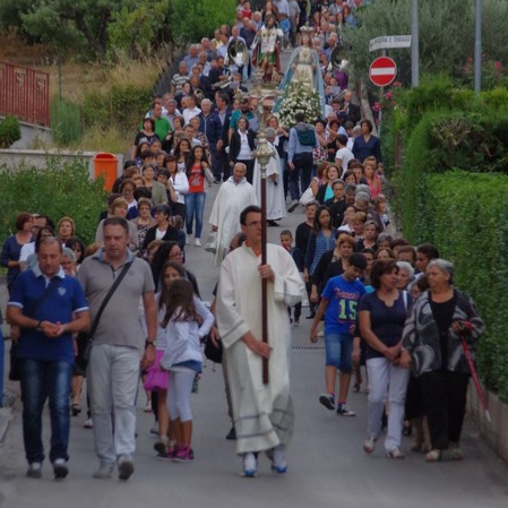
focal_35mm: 287
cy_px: 247
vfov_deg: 6.1
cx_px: 250
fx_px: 4765
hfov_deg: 6.1
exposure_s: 1/250
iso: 1600
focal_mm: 135
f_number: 8
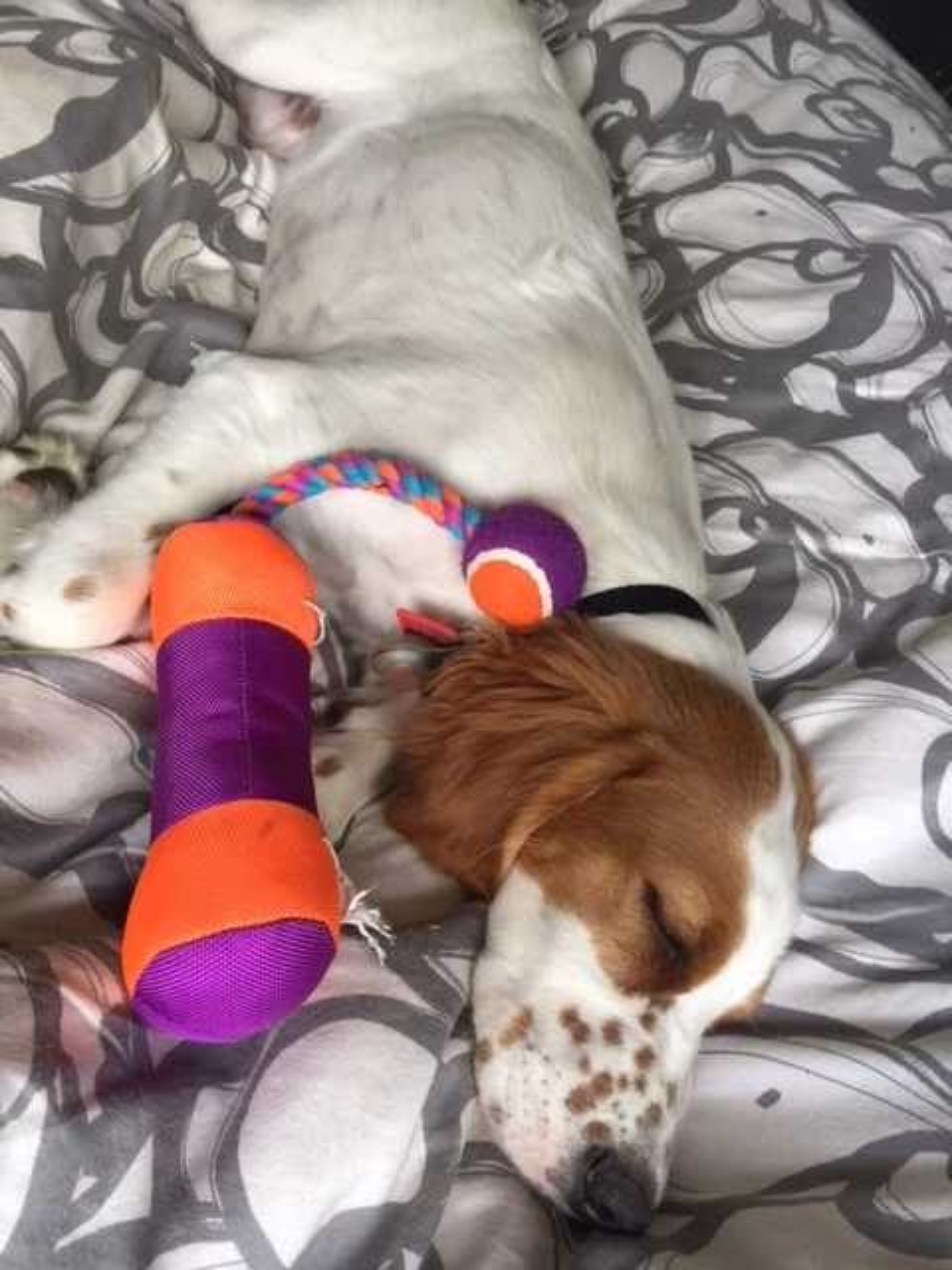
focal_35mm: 29
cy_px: 635
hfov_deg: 48.2
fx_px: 1063
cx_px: 476
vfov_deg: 61.7
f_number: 2.2
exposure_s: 1/15
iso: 32
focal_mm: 4.15
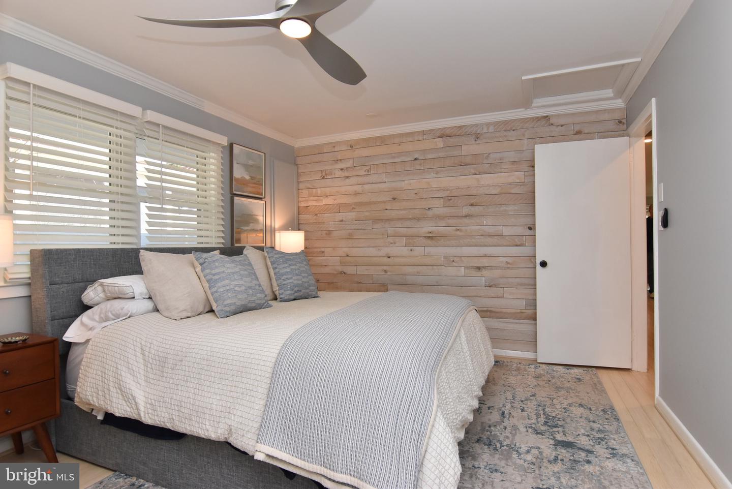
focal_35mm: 18
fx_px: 366
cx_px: 366
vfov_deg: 67.5
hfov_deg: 90.0
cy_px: 244
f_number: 8
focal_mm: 12
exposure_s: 1/60
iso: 800
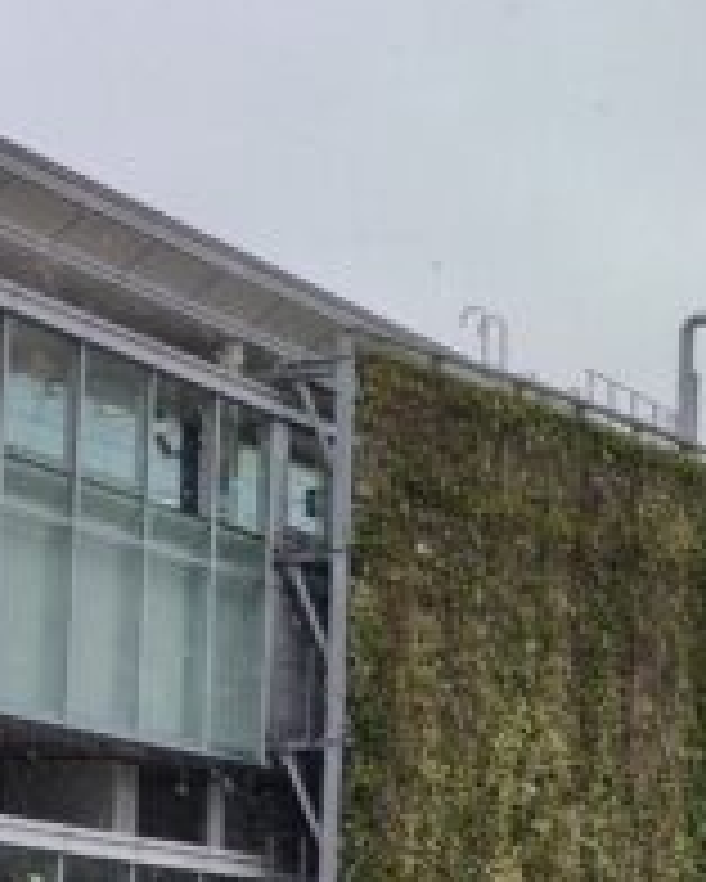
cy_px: 837
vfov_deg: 32.0
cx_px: 764
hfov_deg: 25.7
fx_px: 1435
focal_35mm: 55
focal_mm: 5.6
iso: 50
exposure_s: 1/120
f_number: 1.9
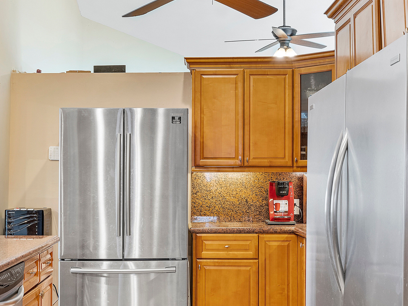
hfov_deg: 32.6
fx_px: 695
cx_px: 166
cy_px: 176
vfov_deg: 24.8
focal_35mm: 59
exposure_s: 1/13
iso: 640
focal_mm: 35
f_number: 9
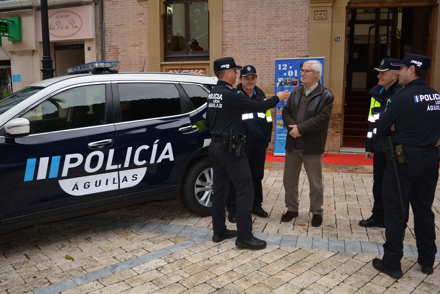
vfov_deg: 41.8
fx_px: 385
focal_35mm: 32
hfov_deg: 59.5
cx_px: 220
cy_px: 147
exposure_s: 1/200
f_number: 3.8
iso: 200
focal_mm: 21
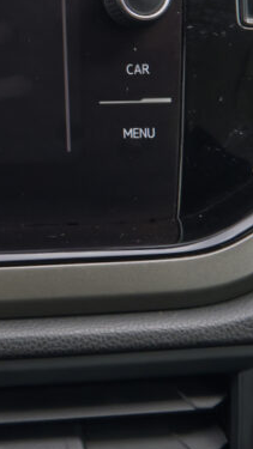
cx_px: -216
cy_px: 68
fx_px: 1192
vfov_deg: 21.0
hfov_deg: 11.2
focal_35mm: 100
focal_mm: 23.5
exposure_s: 1/180
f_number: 8
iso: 2000
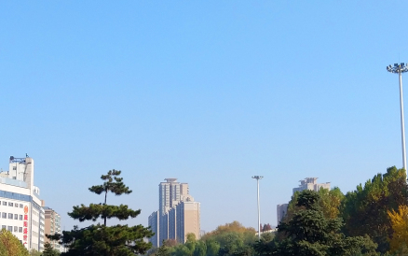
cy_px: 166
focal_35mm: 62
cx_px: 171
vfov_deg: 20.9
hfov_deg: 32.9
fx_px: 690
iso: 100
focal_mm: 4.28
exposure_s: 1/2249
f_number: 1.75
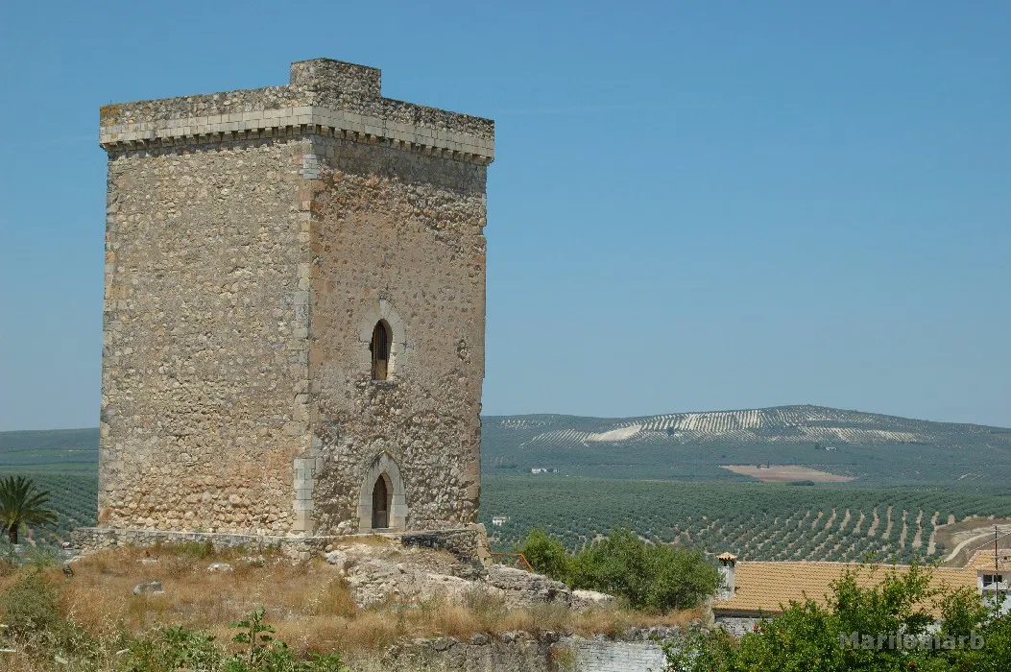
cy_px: 336
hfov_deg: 24.2
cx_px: 506
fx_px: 2357
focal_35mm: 84
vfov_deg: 16.2
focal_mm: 56
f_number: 11
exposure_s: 1/500
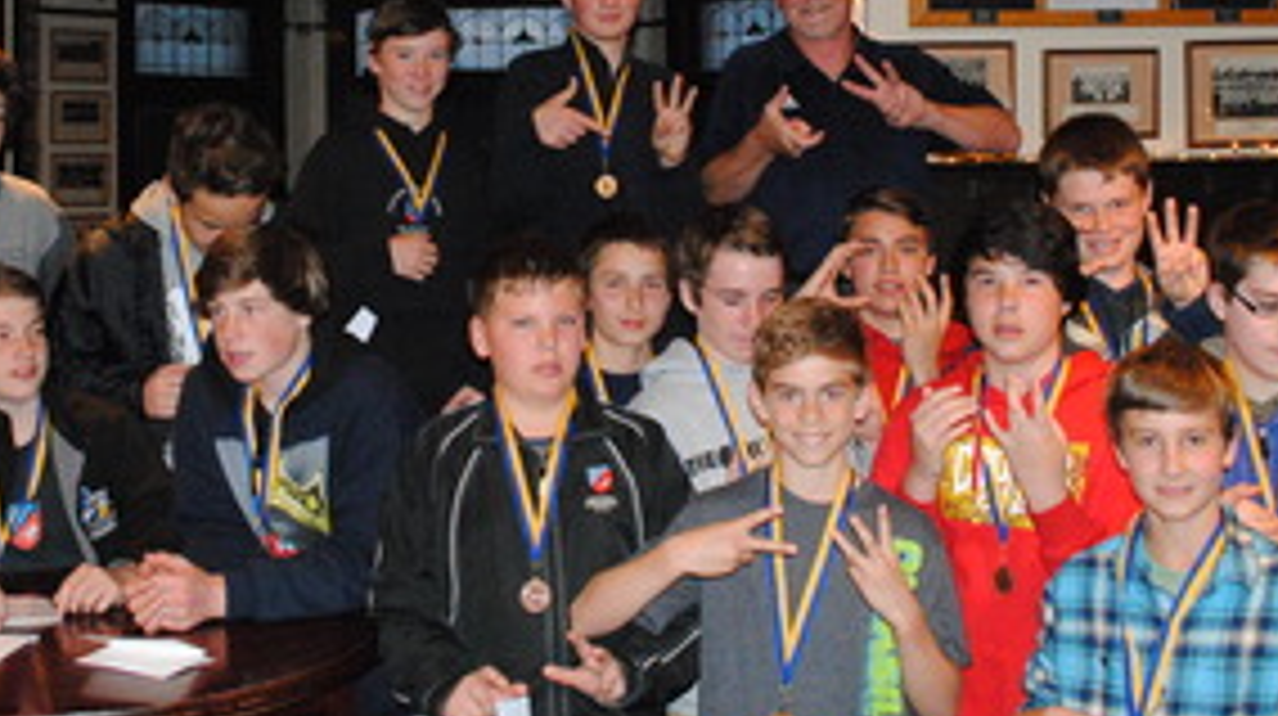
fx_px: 1692
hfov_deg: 41.1
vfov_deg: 23.5
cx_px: 495
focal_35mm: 50
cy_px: 135
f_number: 5.6
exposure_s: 1/60
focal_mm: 18
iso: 1600
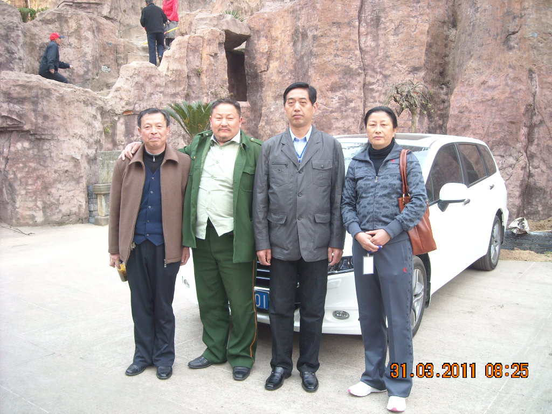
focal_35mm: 35
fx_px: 558
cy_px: 207
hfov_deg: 52.6
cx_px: 276
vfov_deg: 40.7
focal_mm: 5.7
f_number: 2.8
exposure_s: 1/84
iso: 64
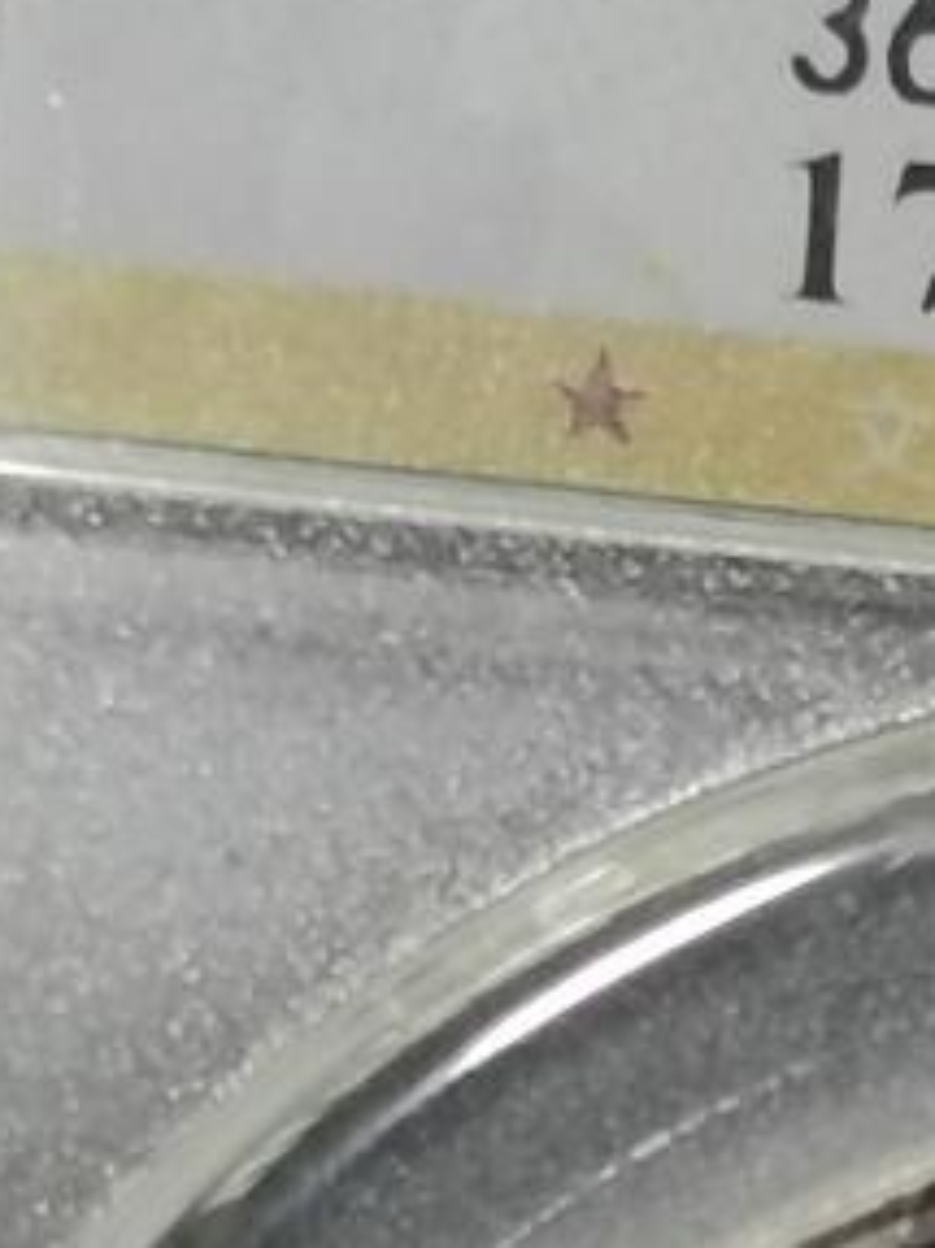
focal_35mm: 383
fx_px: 13804
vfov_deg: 5.2
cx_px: 1239
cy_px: 1378
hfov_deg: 3.9
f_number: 1.8
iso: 64
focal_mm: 5.58
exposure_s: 1/90
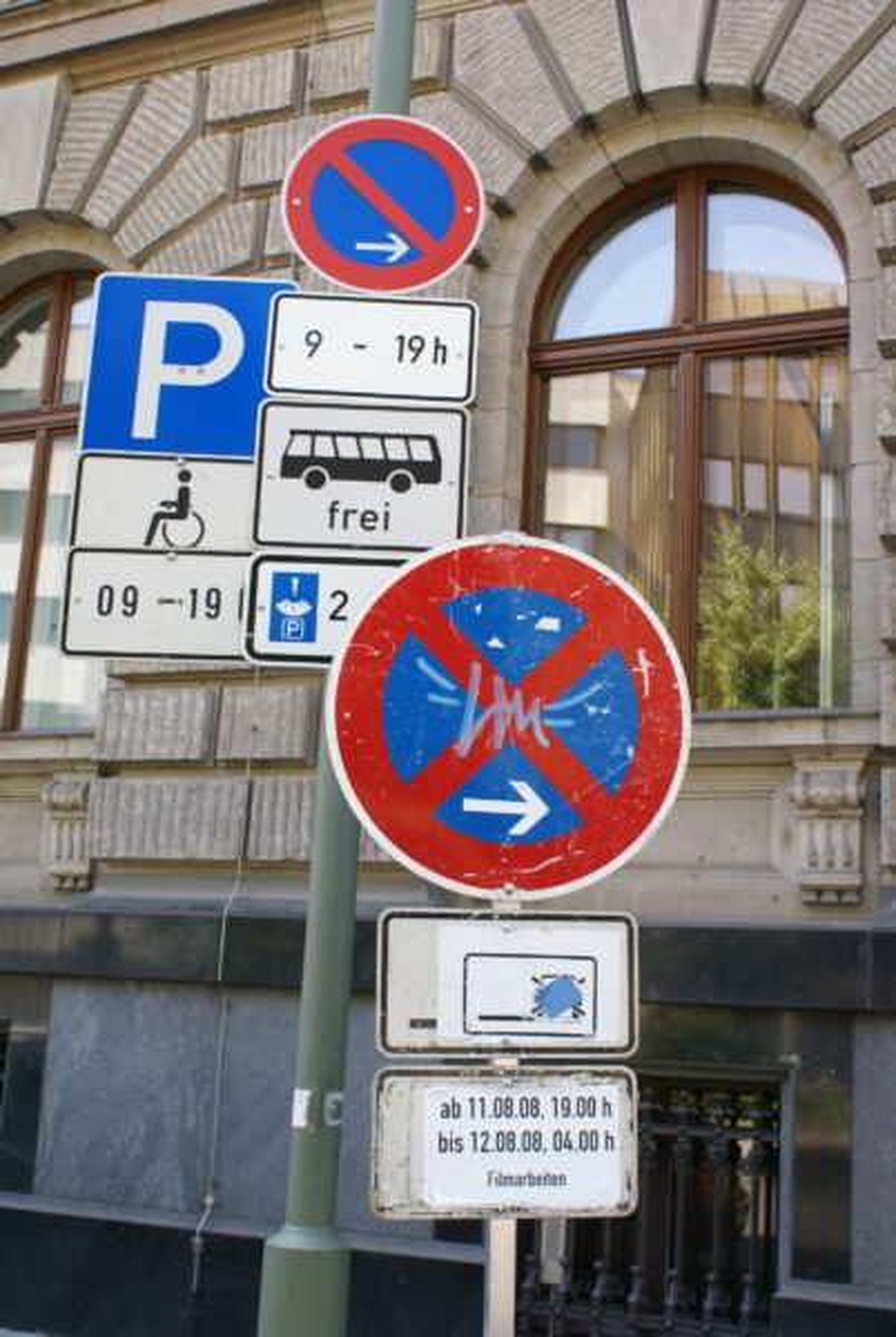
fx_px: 1562
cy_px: 668
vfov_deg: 46.3
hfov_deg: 32.0
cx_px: 448
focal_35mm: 42
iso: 100
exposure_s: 1/80
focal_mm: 28
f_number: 5.6
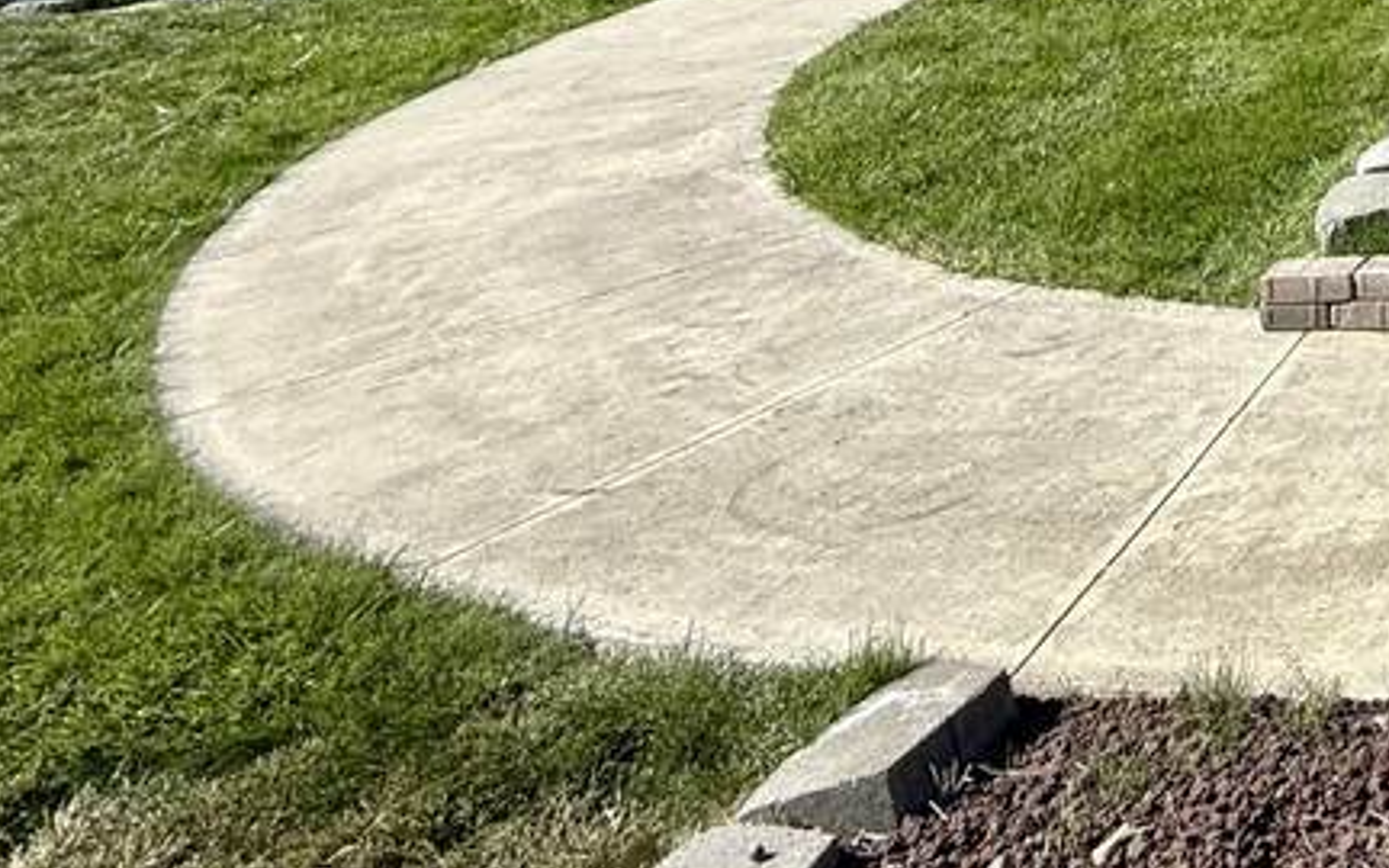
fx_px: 1666
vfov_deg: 24.2
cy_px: -357
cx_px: 1971
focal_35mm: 44
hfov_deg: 30.5
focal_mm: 2.22
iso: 50
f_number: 2.2
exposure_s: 1/985
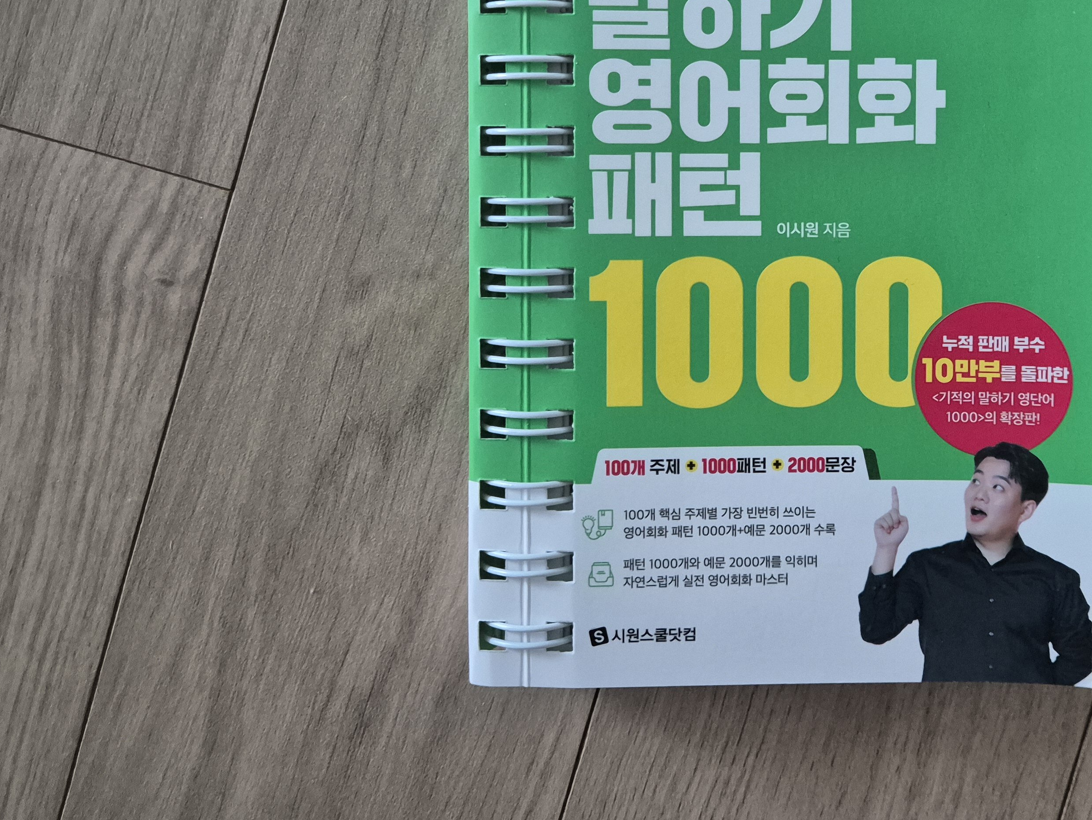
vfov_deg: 37.3
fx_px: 1167
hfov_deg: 48.3
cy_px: 164
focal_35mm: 37
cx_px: 809
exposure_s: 1/60
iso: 1600
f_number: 1.8
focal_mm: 5.4
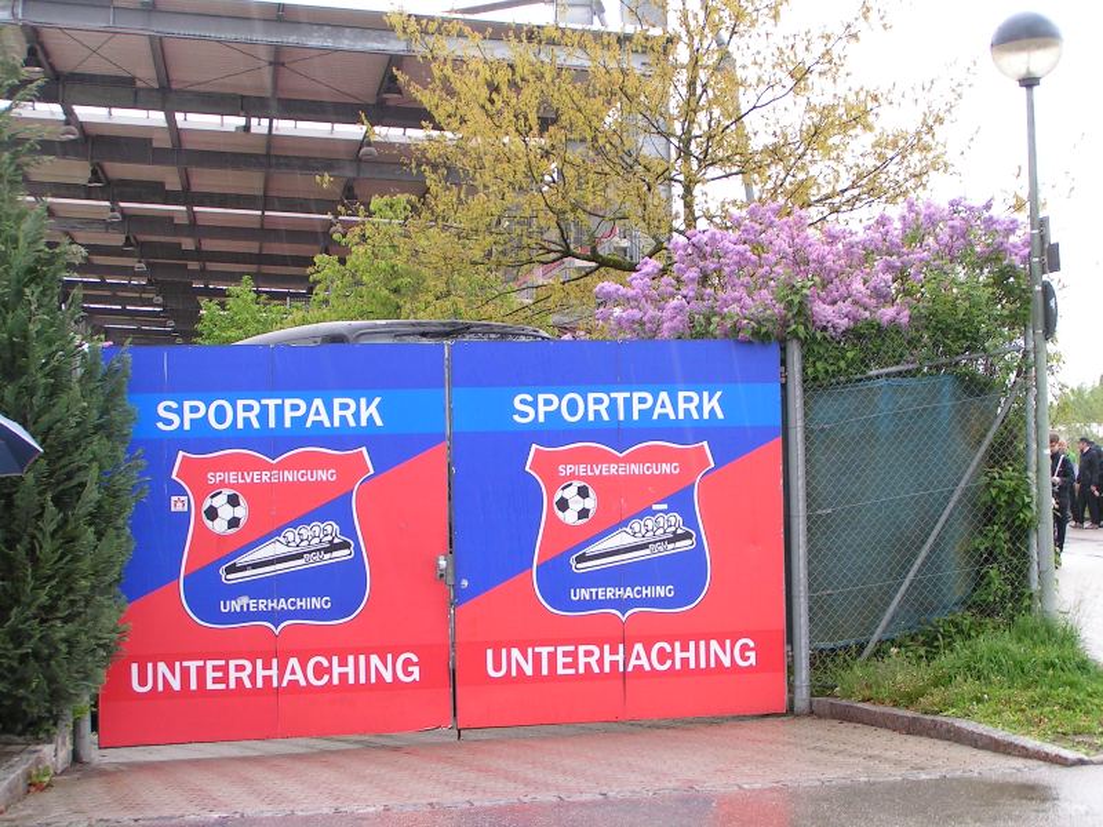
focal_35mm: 54
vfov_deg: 27.0
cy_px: 414
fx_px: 1721
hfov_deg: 35.5
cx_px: 552
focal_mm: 8.3
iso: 50
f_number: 5
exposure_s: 1/100
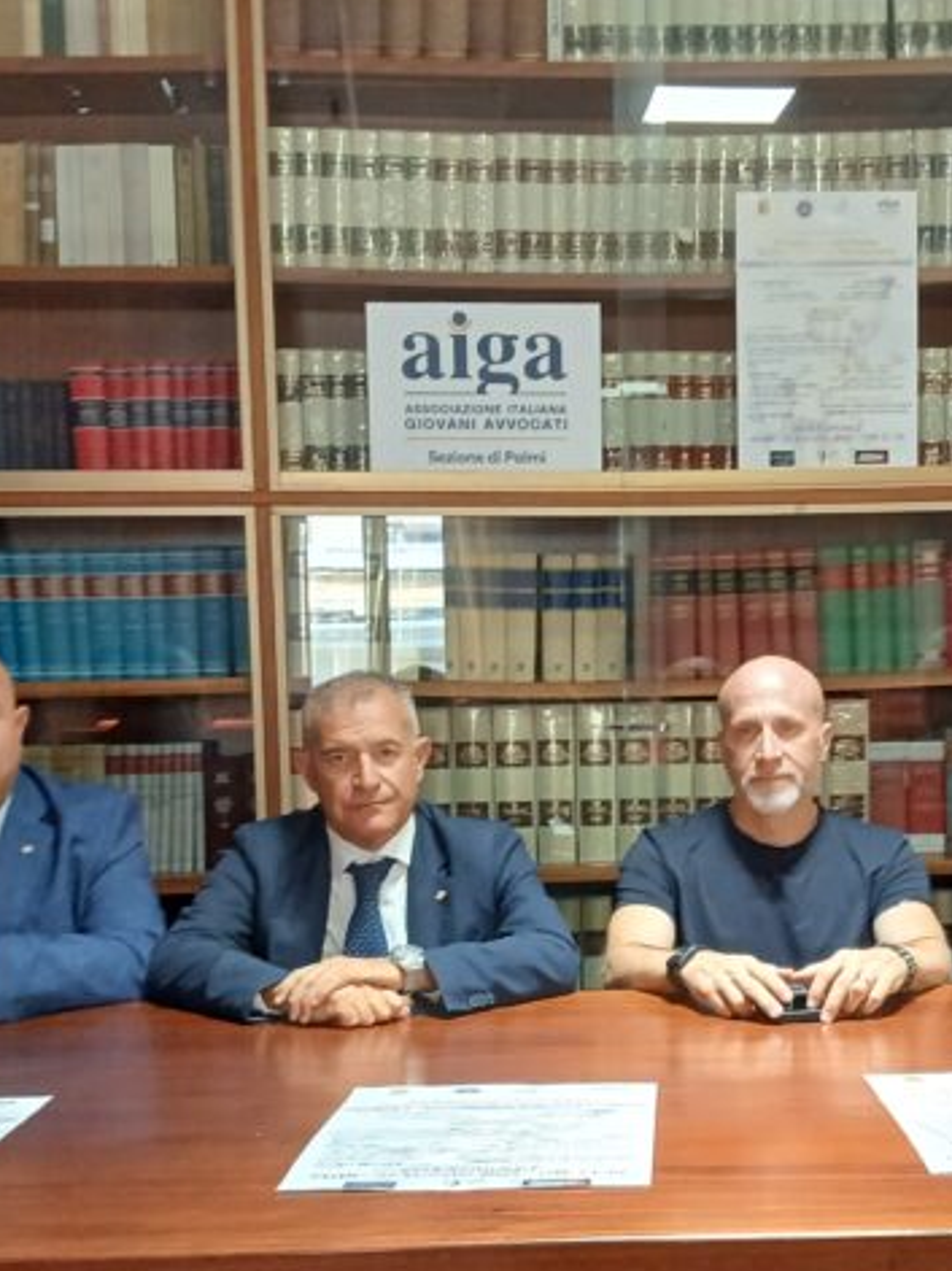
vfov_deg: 32.4
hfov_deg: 24.6
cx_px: 682
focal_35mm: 59
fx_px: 2164
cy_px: 862
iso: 400
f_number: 1.8
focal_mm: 3.98
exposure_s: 1/25
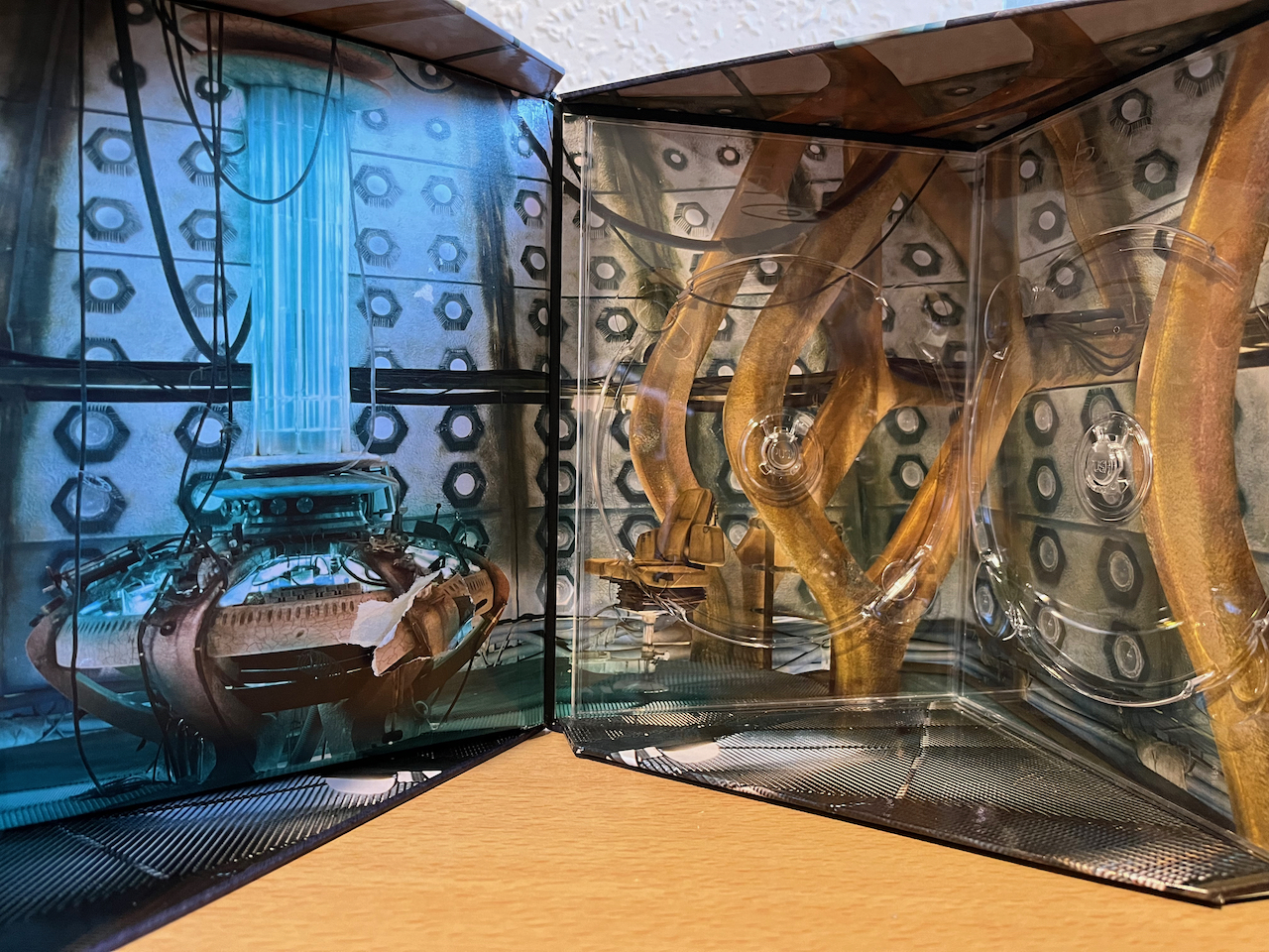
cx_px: 634
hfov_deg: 67.3
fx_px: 953
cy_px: 476
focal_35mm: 26
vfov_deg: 53.1
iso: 500
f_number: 1.6
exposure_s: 1/59
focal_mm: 5.1
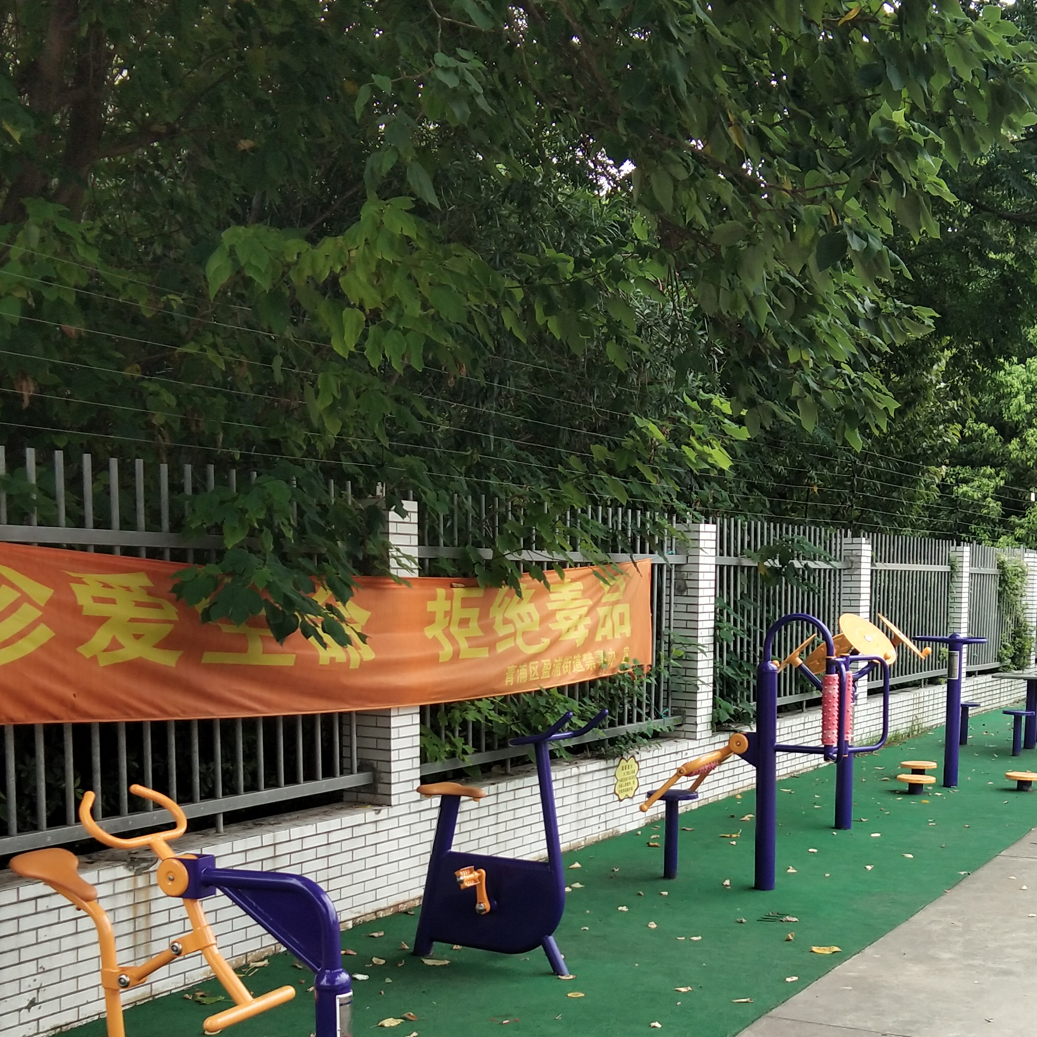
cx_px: 640
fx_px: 1898
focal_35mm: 56
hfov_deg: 30.4
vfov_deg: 30.1
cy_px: 779
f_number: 2.2
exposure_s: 1/221
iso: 50
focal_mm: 3.69
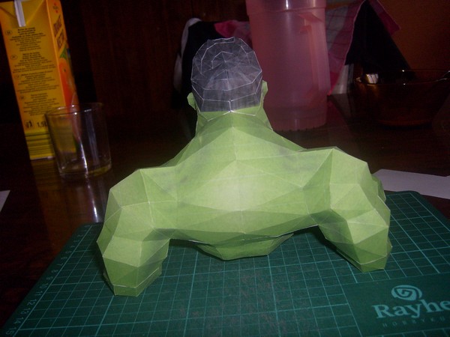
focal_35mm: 35
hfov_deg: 52.6
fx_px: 455
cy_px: 168
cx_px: 225
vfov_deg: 40.7
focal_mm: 5.8
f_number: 2.8
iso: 100
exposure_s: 1/45
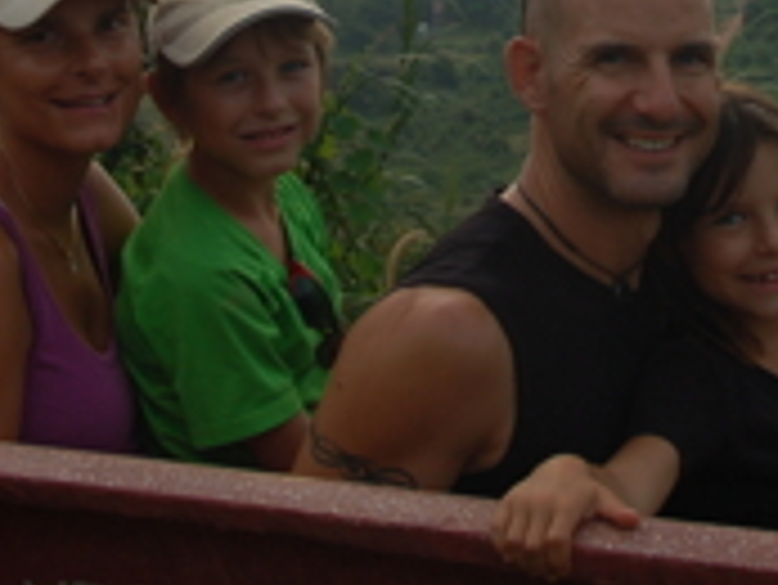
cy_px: -198
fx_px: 2879
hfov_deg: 15.4
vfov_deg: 11.3
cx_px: 508
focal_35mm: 128
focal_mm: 28
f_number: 6.3
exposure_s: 1/125
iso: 200
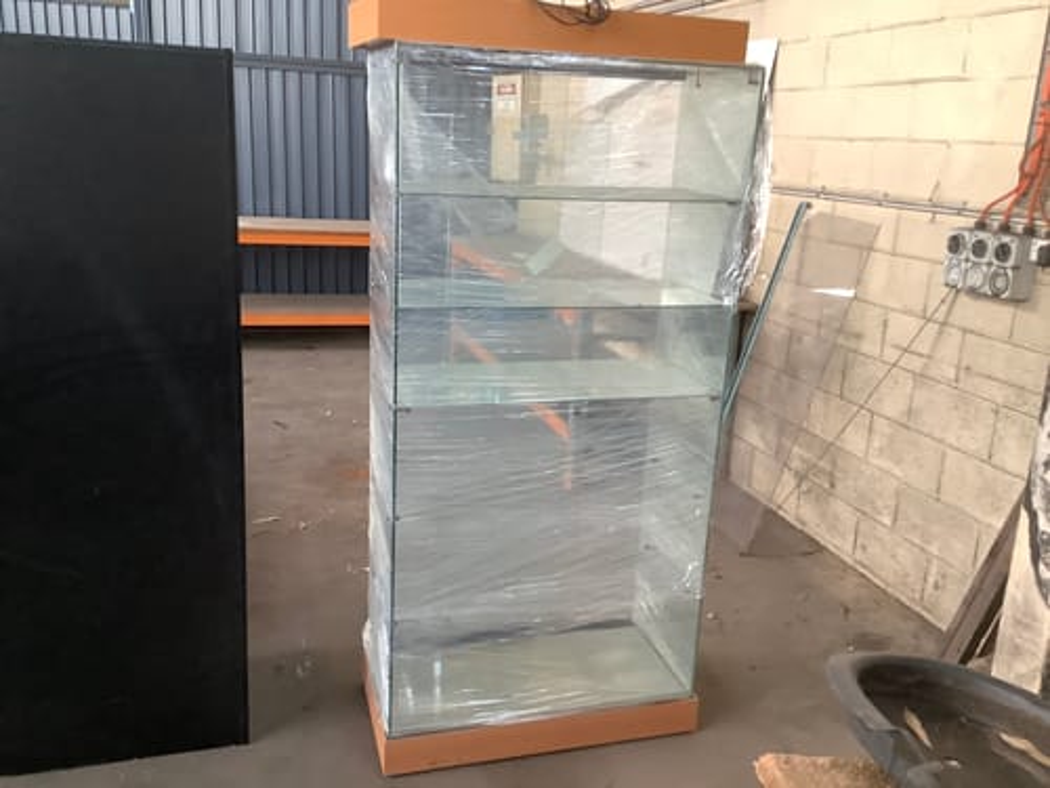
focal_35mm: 31
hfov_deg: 58.4
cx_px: 525
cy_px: 394
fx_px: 940
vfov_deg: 45.4
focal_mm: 3.3
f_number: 2.4
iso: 200
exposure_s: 1/50
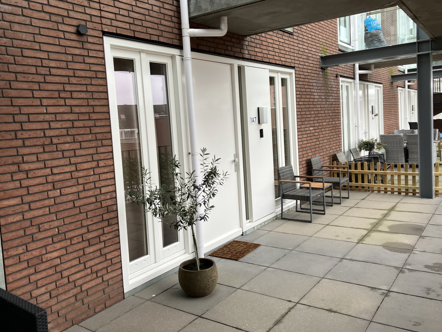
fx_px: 383
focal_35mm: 30
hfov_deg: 60.0
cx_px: 220
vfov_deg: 46.8
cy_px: 158
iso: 50
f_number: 1.8
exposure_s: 1/121
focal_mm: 3.99
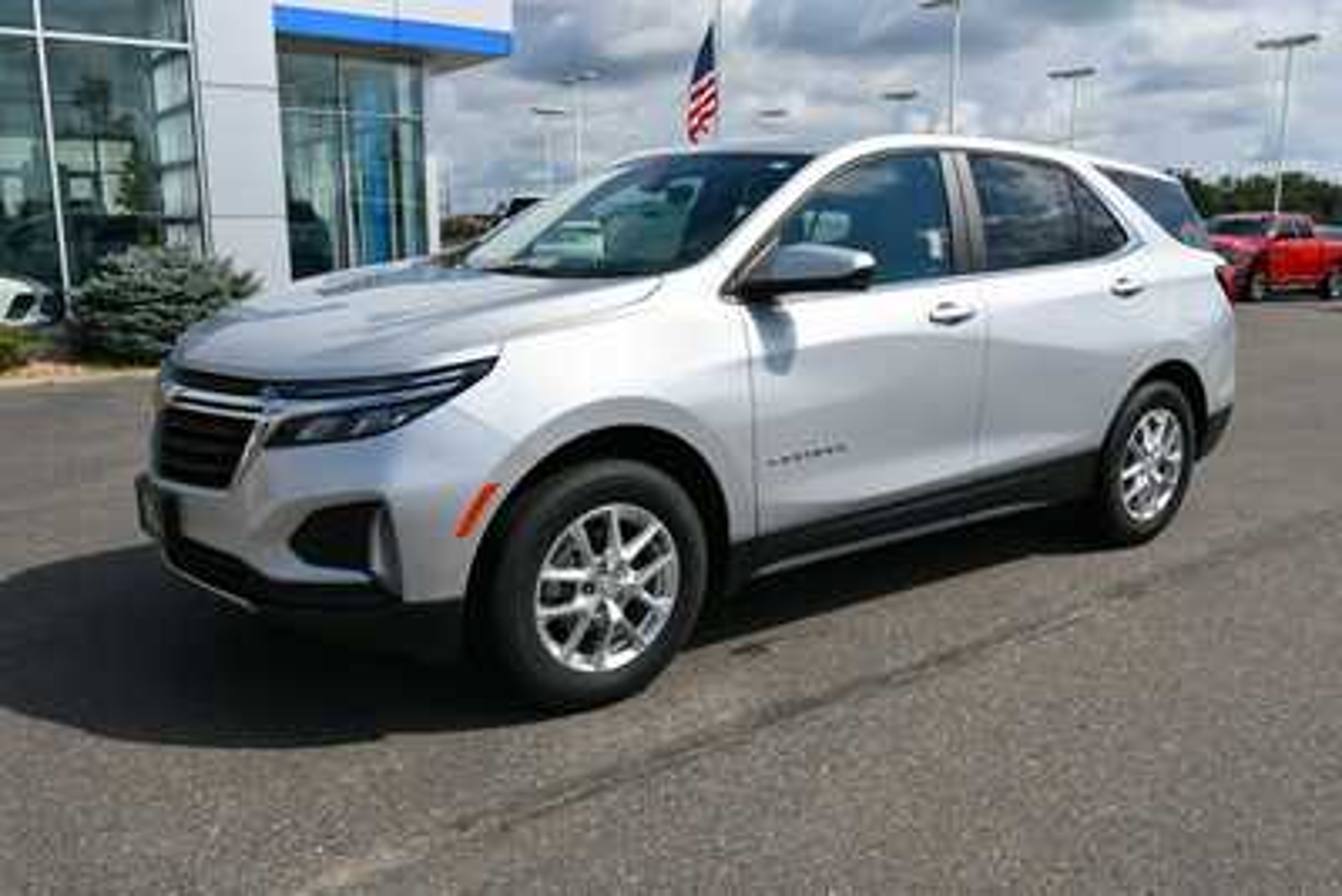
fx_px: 1119
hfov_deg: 61.9
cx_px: 671
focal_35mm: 30
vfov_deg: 43.6
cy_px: 448
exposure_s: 1/400
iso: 100
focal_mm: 20
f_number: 10
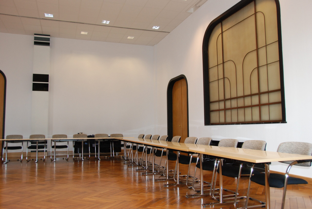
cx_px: 156
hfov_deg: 61.9
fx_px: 260
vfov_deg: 43.7
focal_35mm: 30
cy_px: 104
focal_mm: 20
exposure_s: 1/60
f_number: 5
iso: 800
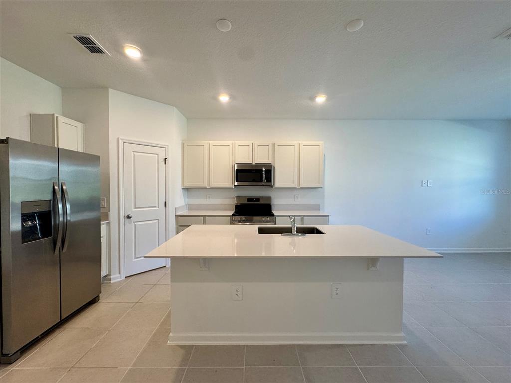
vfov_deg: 85.7
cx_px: 256
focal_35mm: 14
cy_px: 192
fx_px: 207
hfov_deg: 102.1
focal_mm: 2.22
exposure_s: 1/120
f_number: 2.2
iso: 200
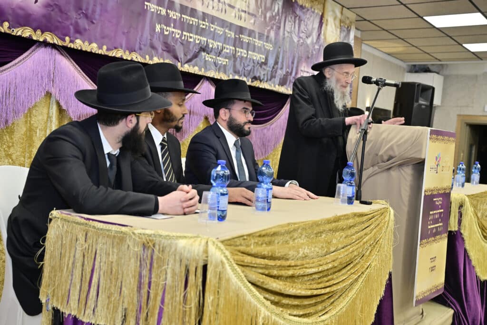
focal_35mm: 43
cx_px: 244
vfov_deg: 31.2
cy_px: 162
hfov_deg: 45.4
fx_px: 582
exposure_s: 1/200
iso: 800
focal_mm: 43
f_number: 4.5
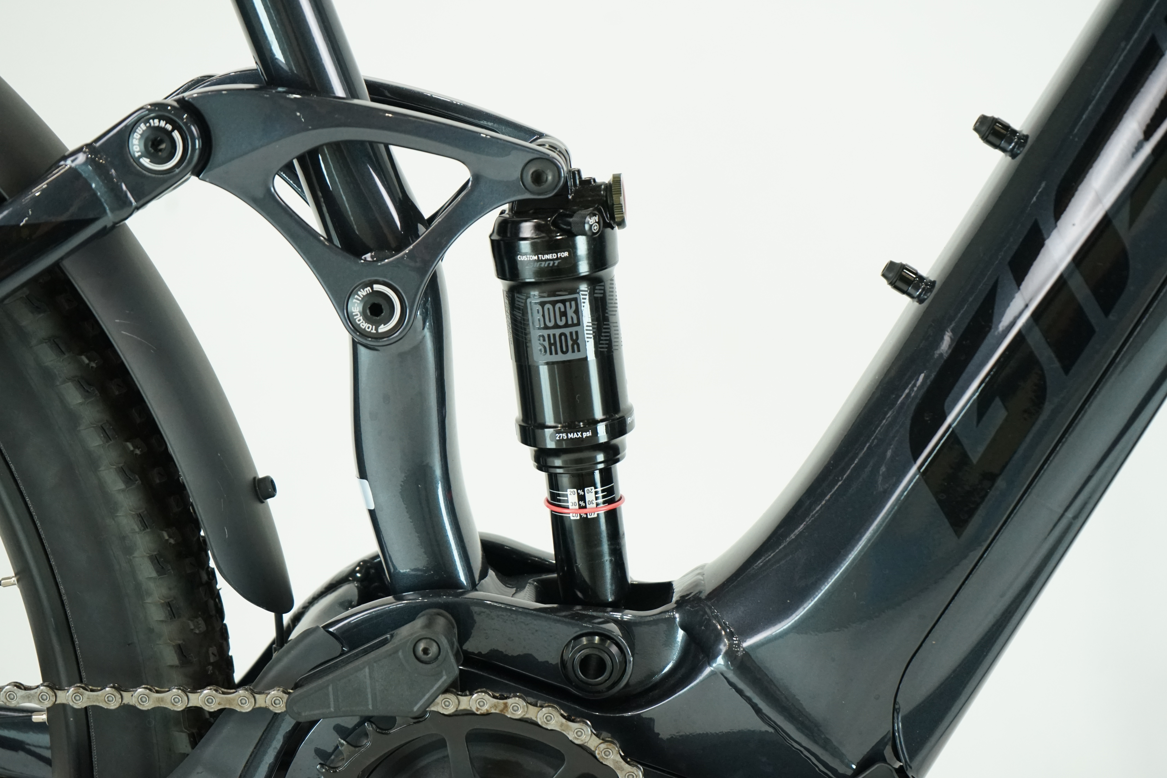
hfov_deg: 28.8
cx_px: 584
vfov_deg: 19.5
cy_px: 389
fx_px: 2269
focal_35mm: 70
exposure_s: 1/200
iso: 2500
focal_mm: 70
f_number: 5.6
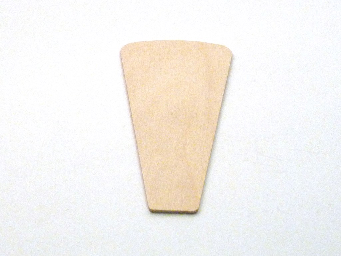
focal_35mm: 67
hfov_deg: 29.0
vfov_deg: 21.9
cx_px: 170
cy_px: 128
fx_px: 660
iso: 400
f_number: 3.4
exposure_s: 1/25
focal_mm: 11.9
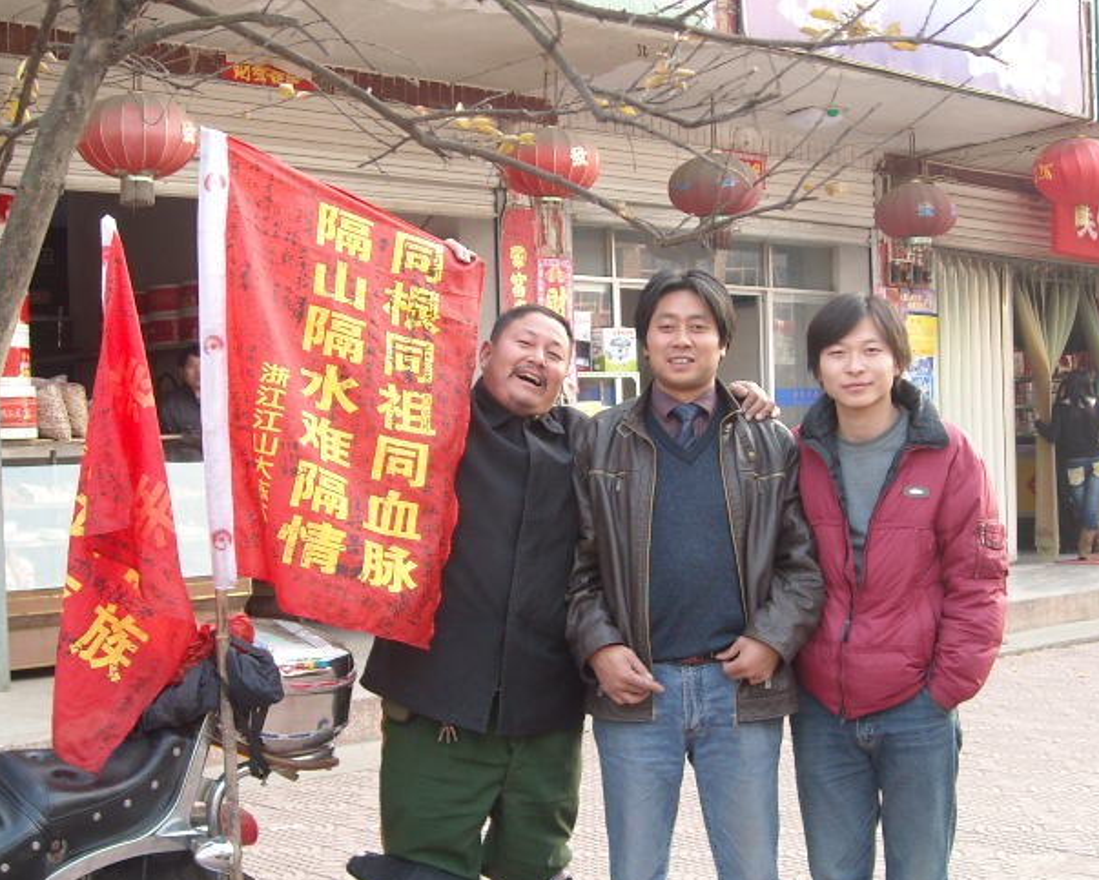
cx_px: 594
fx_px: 1887
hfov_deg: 32.4
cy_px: 452
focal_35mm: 58
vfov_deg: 26.3
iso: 64
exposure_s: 1/54
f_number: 2.8
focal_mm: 5.7
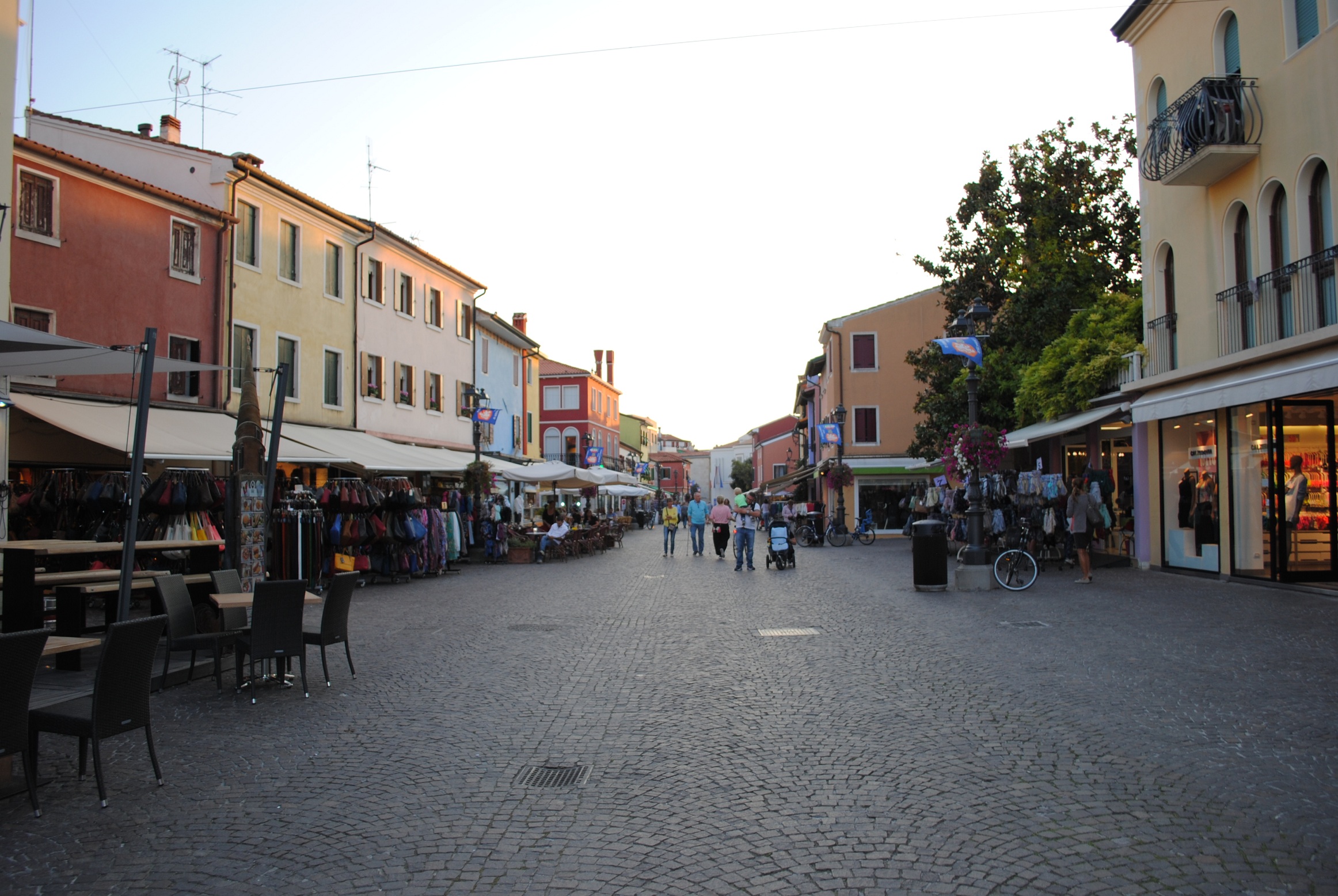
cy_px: 448
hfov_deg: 67.3
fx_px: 1005
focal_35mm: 27
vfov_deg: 48.1
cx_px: 669
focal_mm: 18
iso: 100
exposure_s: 1/125
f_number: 3.5
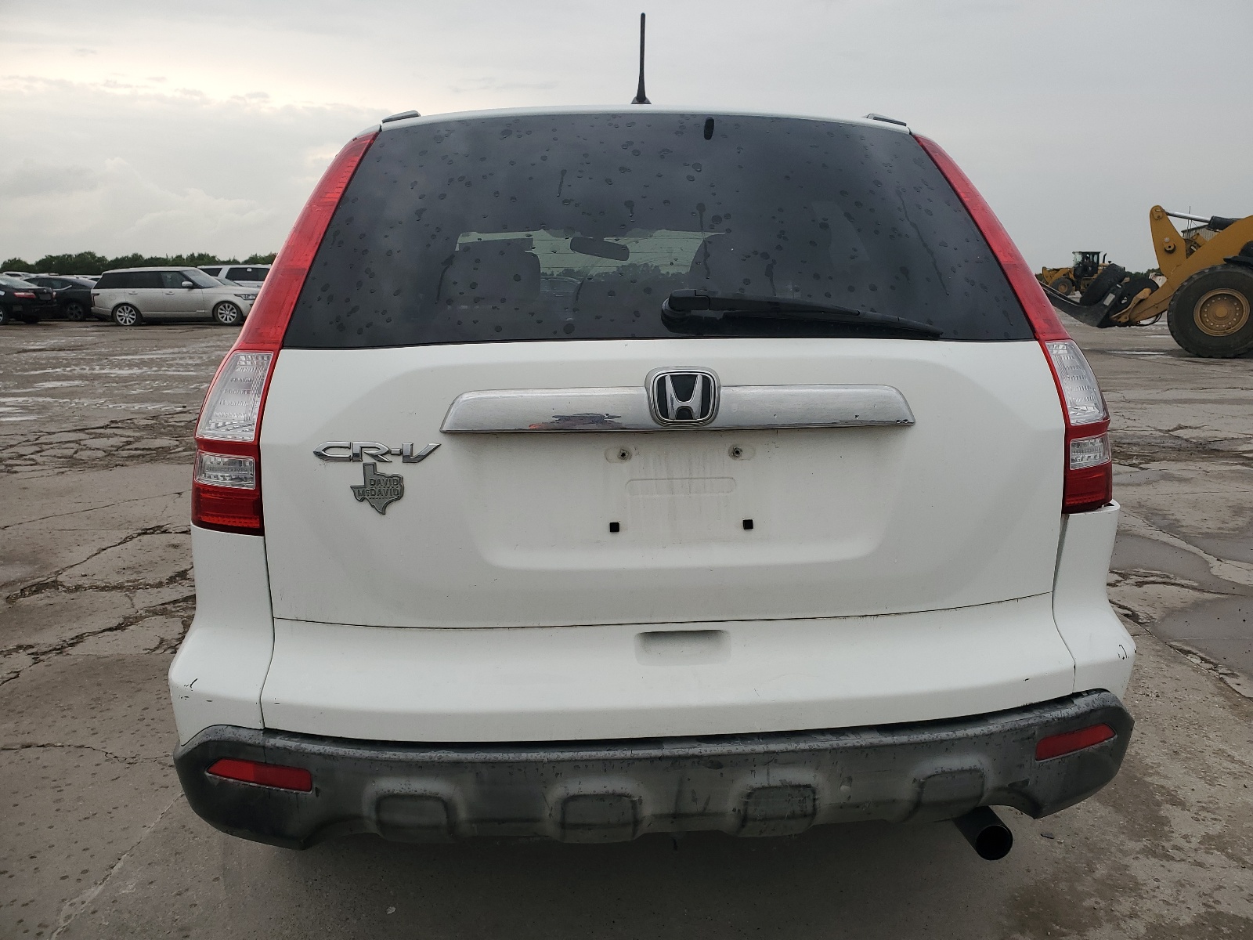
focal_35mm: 26
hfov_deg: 67.3
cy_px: 470
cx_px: 626
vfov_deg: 53.1
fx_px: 941
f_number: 1.5
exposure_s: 1/357
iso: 50
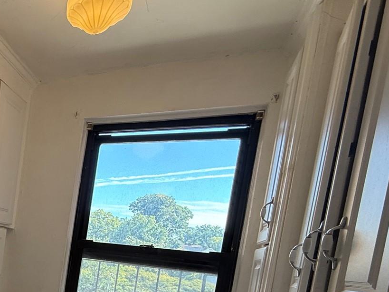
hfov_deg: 38.3
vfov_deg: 37.9
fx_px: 393
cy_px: 265
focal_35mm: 35
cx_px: -83
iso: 80
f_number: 2.2
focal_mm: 2.22
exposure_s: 1/120
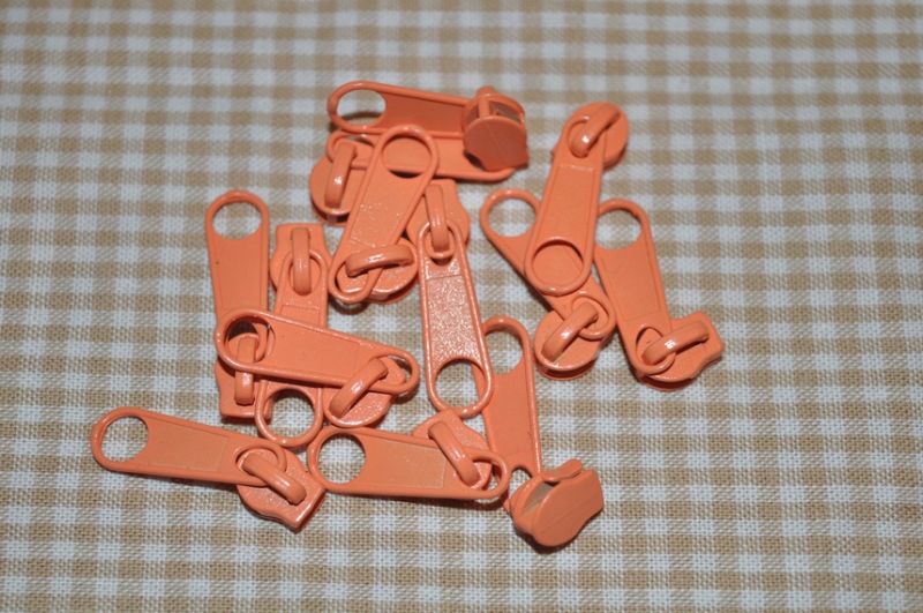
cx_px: 462
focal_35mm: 72
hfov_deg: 28.1
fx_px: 1843
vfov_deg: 18.9
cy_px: 306
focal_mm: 48
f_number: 5.3
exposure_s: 1/60
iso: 200
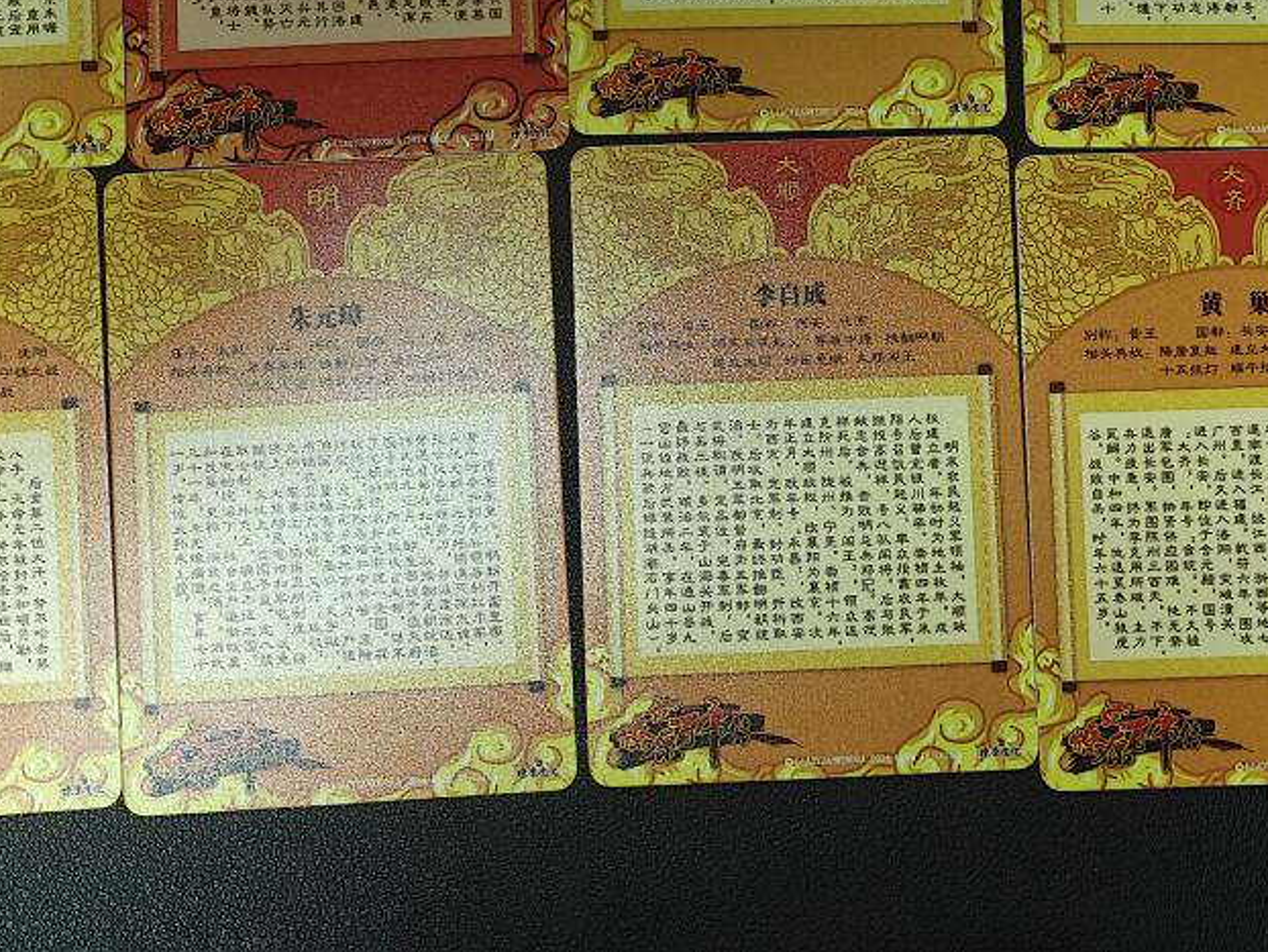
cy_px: -116
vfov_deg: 25.0
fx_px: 1979
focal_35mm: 54
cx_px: 599
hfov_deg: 35.5
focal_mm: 5.59
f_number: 1.8
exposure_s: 1/57
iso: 200
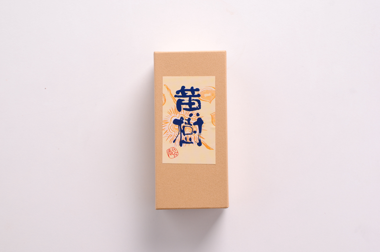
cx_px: 190
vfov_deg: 22.6
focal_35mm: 60
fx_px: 633
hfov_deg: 33.4
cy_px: 126
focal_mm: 40
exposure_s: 1/125
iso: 100
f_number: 7.1
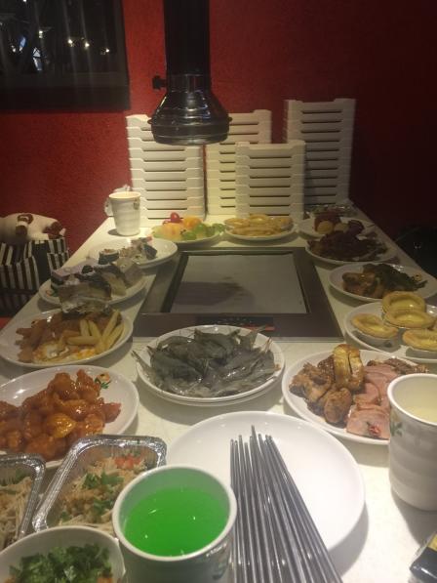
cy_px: 292
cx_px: 218
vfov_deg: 61.6
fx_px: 488
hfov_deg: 48.2
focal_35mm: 29
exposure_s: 1/17
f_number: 2.2
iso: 64
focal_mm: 4.15
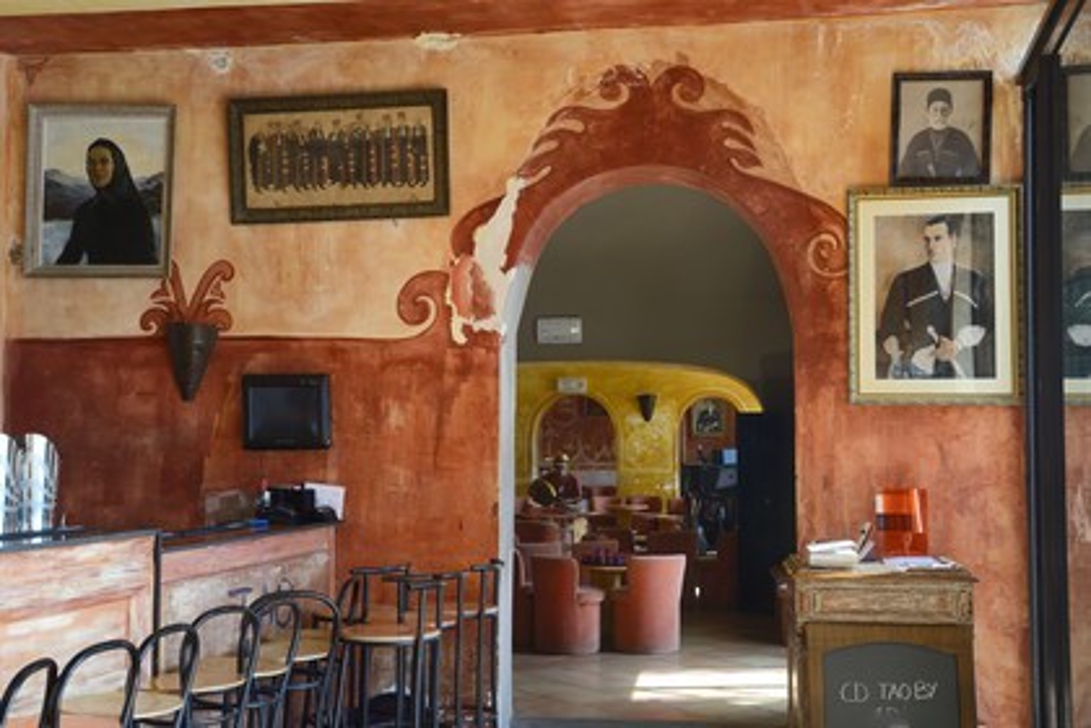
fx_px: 1333
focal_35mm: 44
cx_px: 546
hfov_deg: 44.5
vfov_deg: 30.5
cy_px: 364
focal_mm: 44
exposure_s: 1/60
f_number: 8
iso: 400
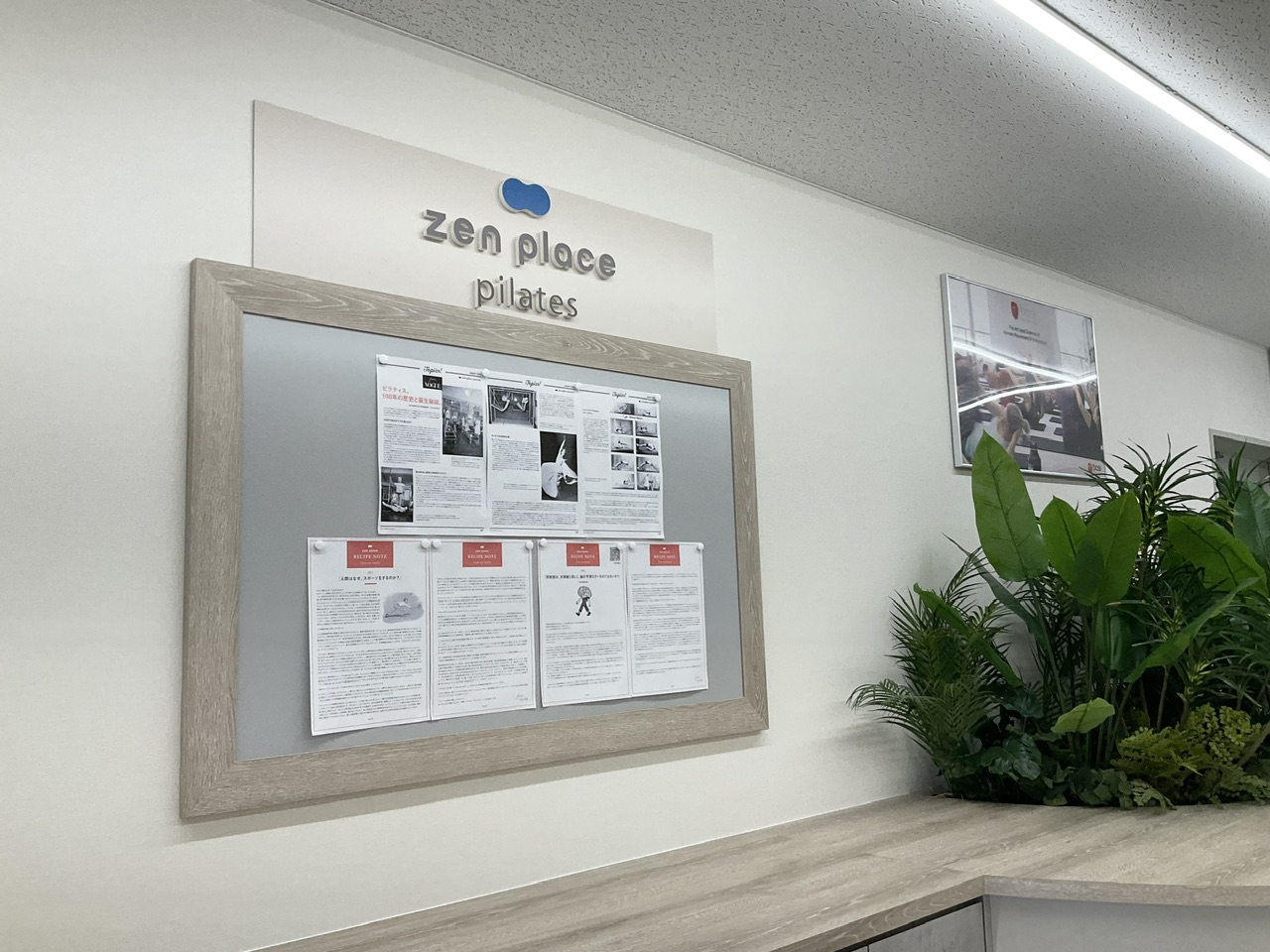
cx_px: 635
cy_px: 476
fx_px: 1064
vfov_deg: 48.2
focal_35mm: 29
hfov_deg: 61.7
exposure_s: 1/120
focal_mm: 3
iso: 25
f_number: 1.8
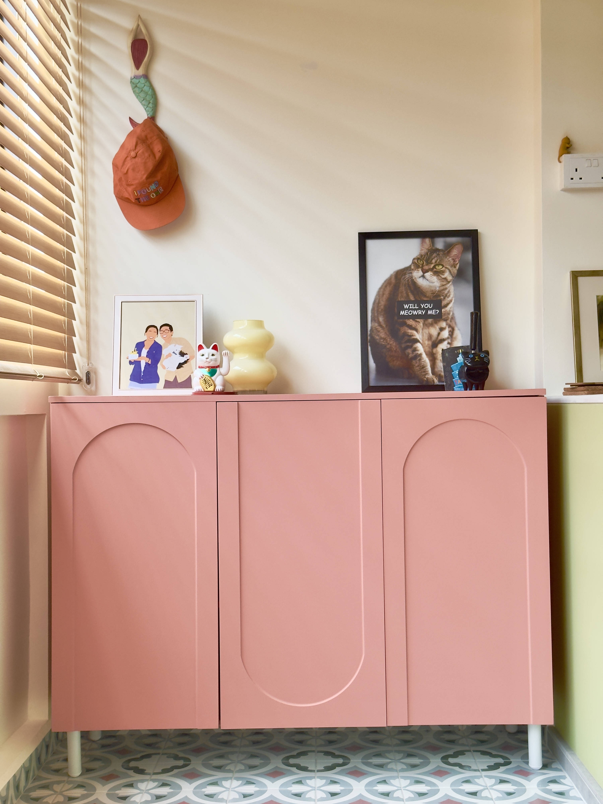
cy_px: 402
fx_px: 1115
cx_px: 302
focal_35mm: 48
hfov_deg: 30.3
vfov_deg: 39.7
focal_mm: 6.76
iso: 80
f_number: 1.78
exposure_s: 1/121
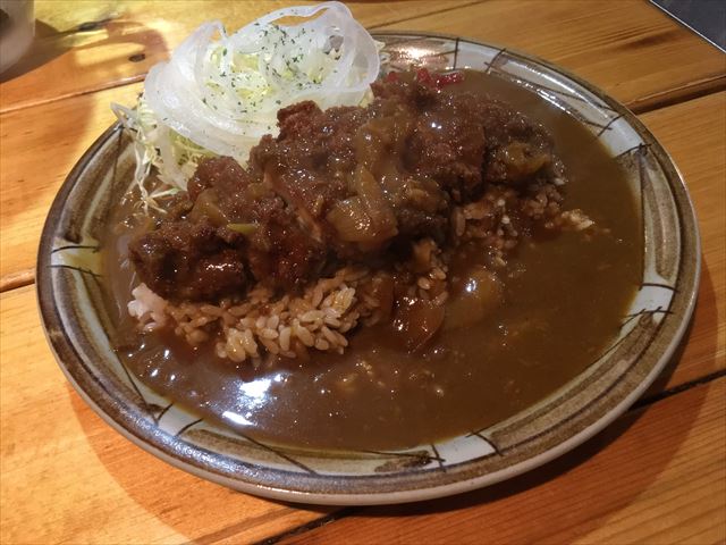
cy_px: 272
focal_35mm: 29
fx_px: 608
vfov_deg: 48.2
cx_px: 363
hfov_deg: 61.7
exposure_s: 1/20
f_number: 2.2
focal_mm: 4.15
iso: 200
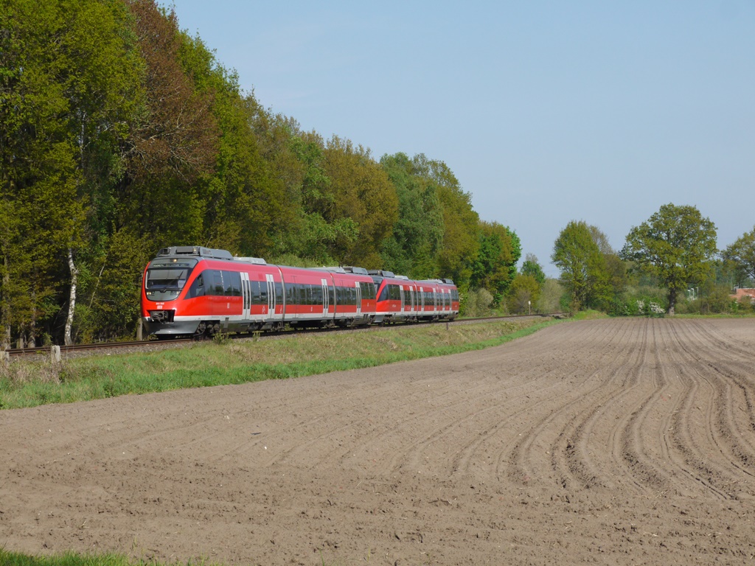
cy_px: 283
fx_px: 1832
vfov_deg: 17.6
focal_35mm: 84
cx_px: 378
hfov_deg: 23.3
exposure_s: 1/500
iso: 400
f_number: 13
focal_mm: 42
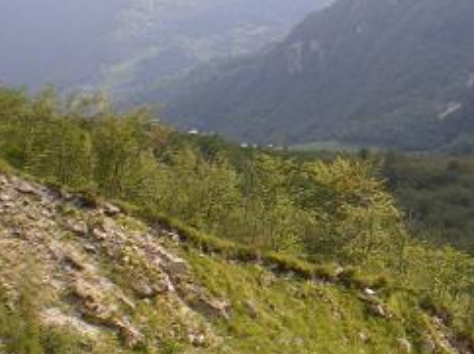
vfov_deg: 17.7
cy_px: 127
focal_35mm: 83
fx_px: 1135
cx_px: 445
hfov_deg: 22.9
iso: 64
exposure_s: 1/125
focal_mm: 6.3
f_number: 4.6
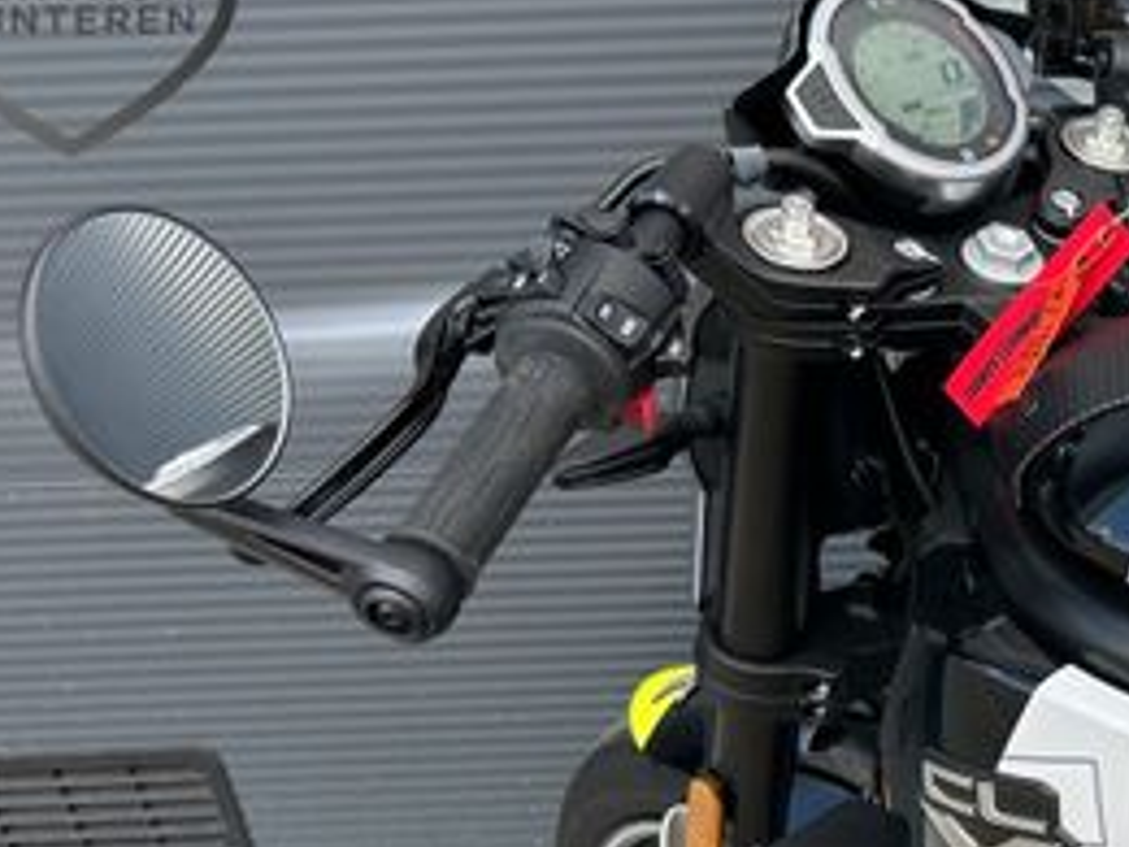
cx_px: 1294
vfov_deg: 24.0
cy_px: 804
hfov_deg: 29.0
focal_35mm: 59
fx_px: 1924
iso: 80
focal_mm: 6.86
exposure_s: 1/1095
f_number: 1.78
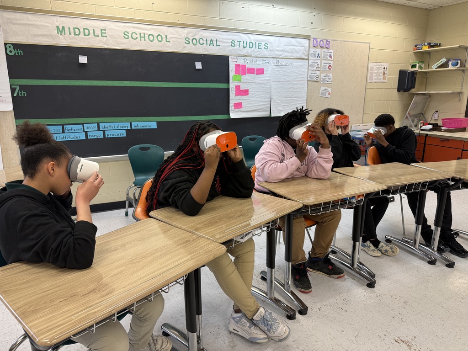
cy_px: 176
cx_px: 234
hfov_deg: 71.6
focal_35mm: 24
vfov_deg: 56.8
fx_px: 324
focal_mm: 6.76
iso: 125
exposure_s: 1/60
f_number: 1.78
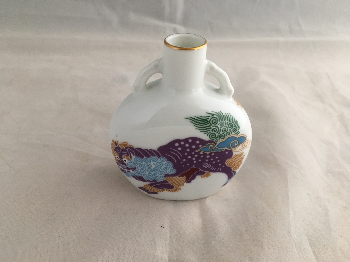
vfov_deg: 48.2
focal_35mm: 29
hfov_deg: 61.7
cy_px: 131
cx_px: 175
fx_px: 293
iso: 125
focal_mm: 4.15
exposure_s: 1/33
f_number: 2.2
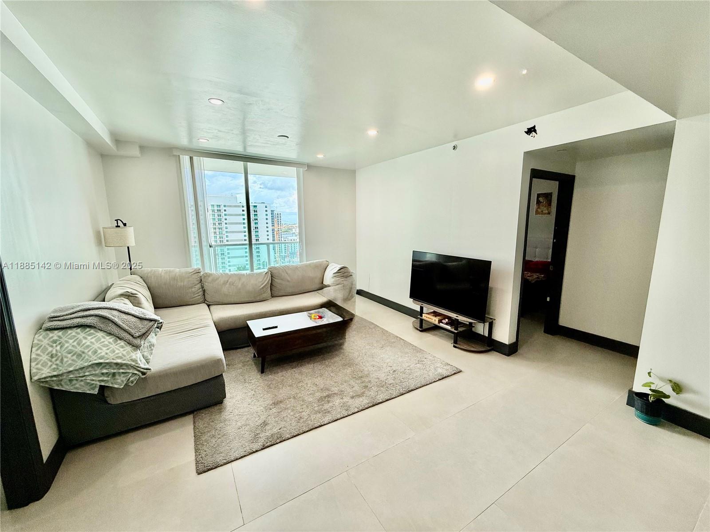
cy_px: 266
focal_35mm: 14
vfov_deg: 85.7
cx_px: 355
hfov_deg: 102.1
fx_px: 287
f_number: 2.2
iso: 64
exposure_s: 1/166
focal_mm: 2.22
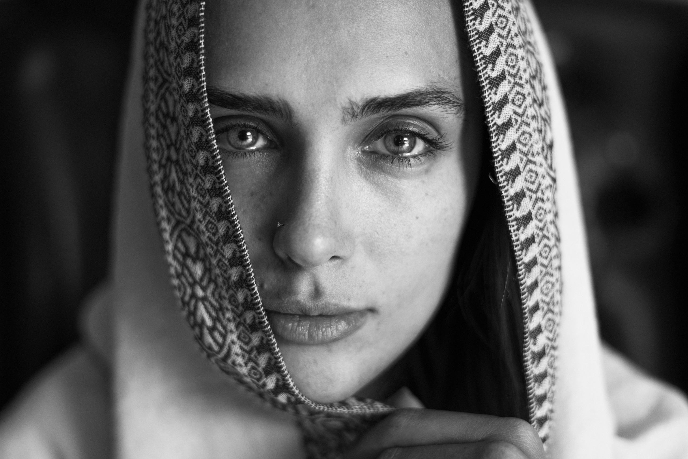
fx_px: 956
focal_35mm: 50
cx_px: 344
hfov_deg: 39.6
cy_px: 230
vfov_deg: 27.0
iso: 500
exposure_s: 1/250
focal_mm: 50
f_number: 2.2
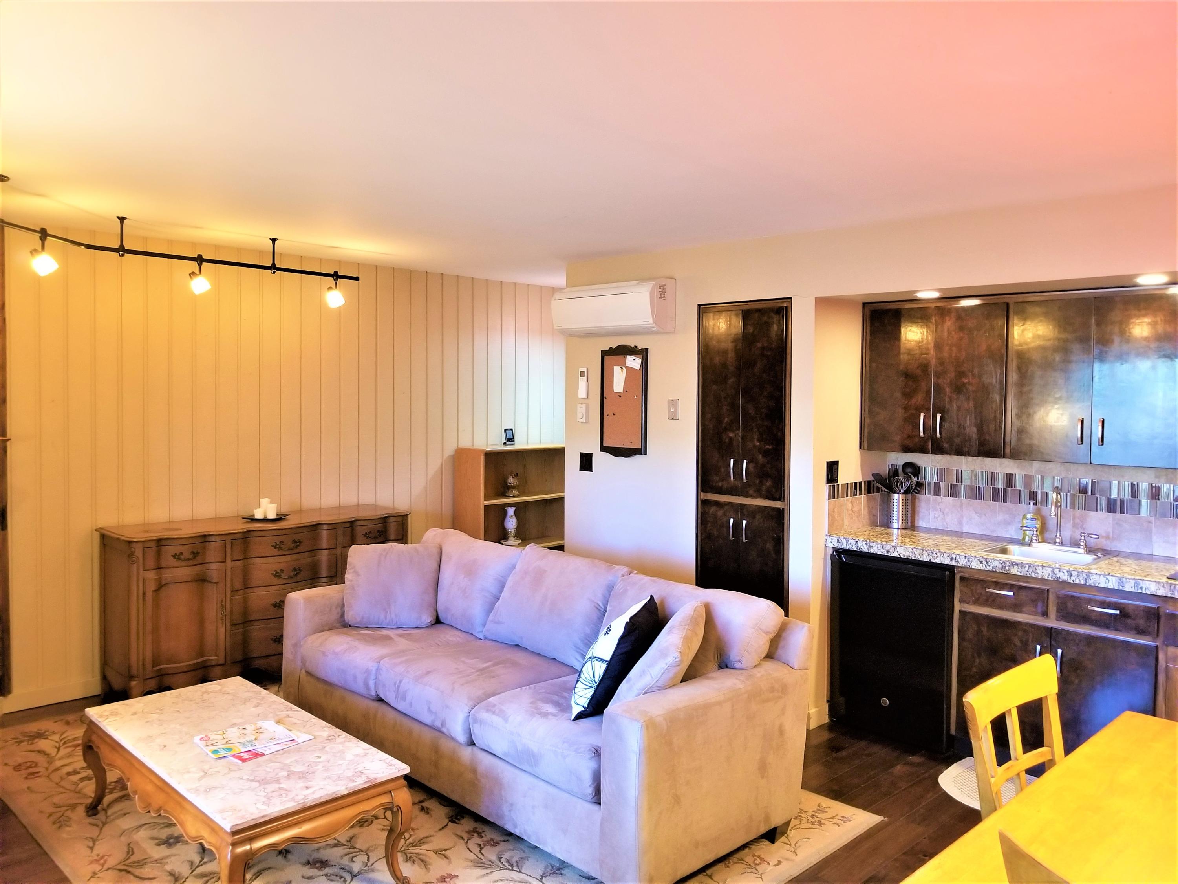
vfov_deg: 53.1
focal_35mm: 26
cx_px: 589
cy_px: 442
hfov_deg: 67.3
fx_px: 885
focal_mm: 4.25
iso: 200
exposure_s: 1/17
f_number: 1.7
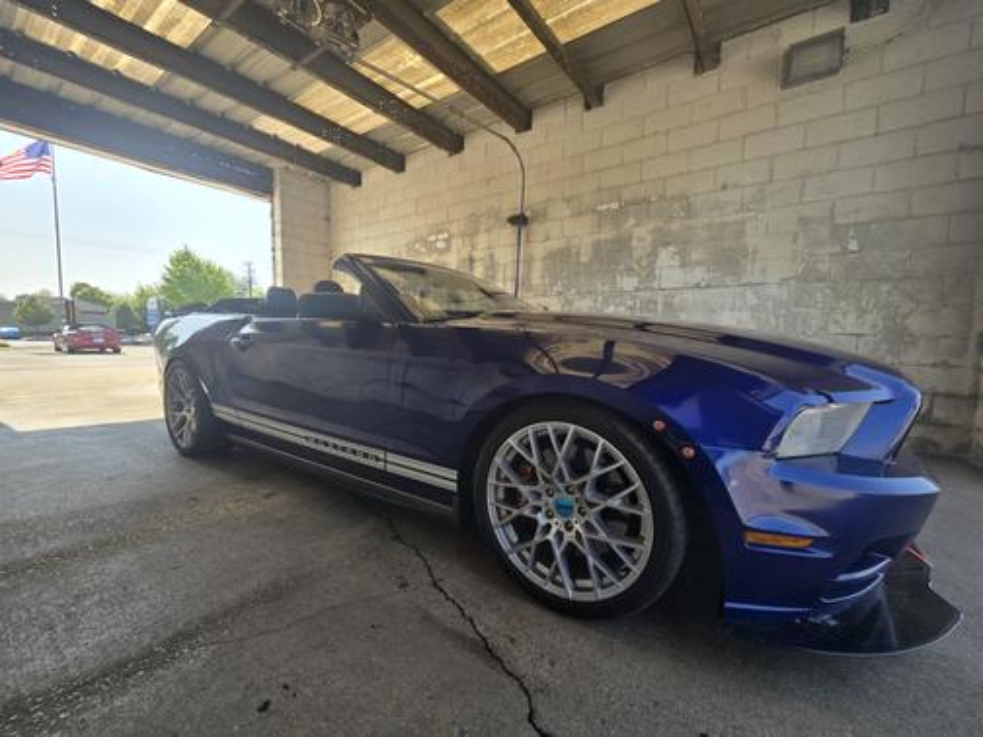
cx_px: 492
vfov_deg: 89.9
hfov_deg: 106.2
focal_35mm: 13
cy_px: 368
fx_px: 369
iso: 50
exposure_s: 1/447
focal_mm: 2.2
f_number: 2.2
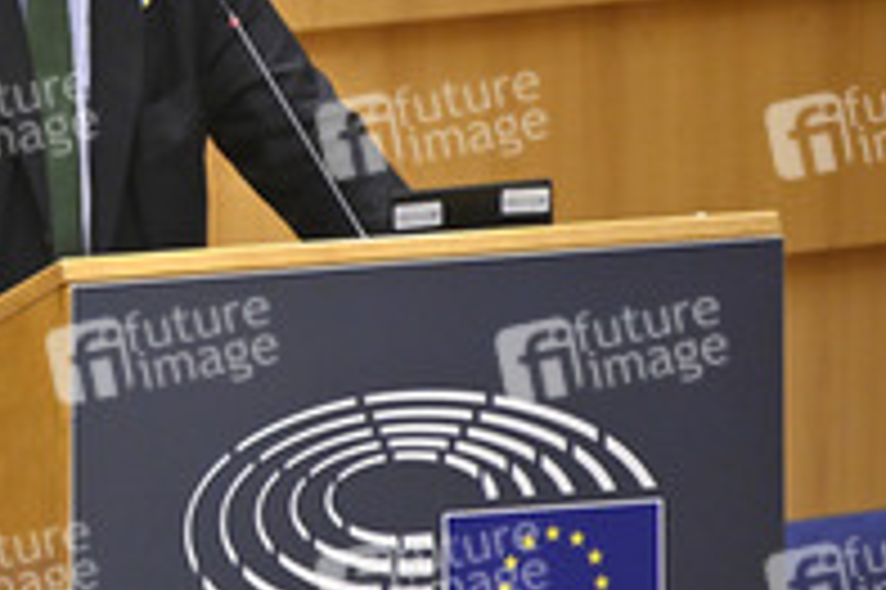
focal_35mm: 1143
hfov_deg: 1.8
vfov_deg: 1.2
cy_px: 239
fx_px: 28106
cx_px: 40
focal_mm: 500
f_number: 6.3
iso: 3200
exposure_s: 1/400
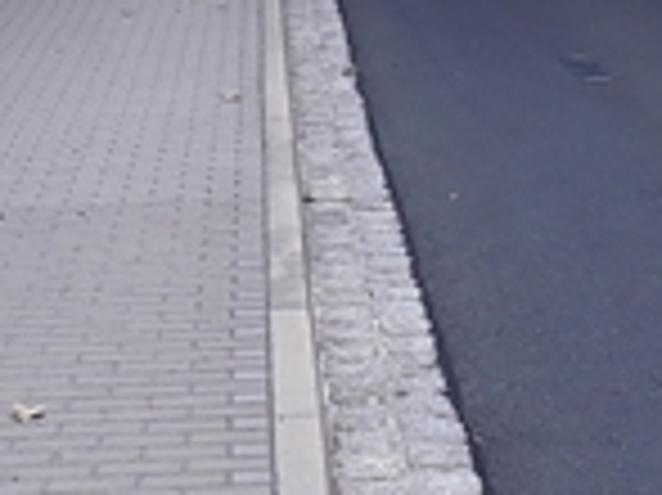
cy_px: -333
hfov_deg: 17.5
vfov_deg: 12.5
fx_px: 2102
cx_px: 639
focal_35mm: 110
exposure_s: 1/782
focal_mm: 3.6
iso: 40
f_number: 1.9
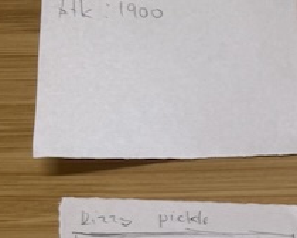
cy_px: 170
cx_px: 660
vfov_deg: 13.5
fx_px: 1002
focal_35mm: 114
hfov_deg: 13.5
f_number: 1.78
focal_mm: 6.76
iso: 100
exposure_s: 1/120
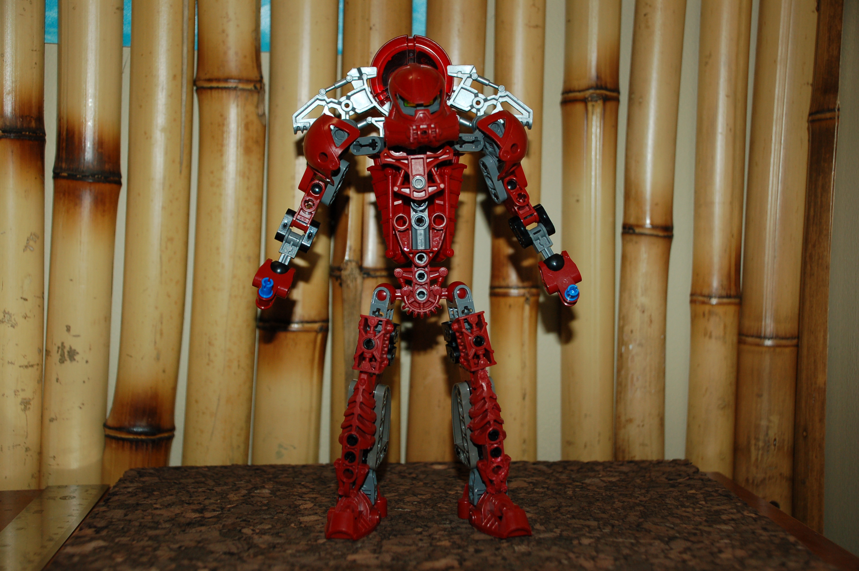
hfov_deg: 41.1
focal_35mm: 48
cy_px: 286
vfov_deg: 28.0
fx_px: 1144
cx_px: 430
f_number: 4.2
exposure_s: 1/60
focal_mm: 32
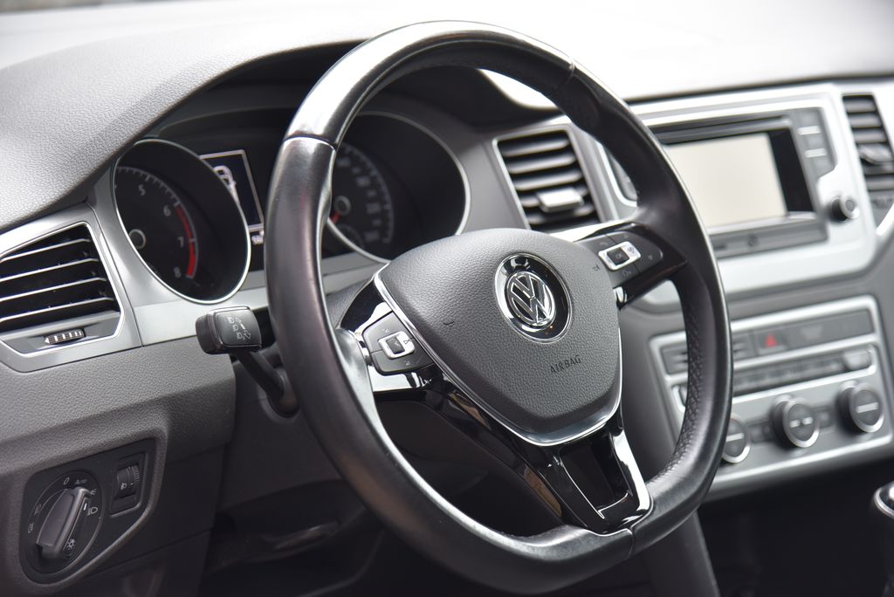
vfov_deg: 13.1
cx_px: 447
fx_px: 2609
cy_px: 298
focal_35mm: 105
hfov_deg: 19.4
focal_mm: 105
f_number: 4.5
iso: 500
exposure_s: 1/80
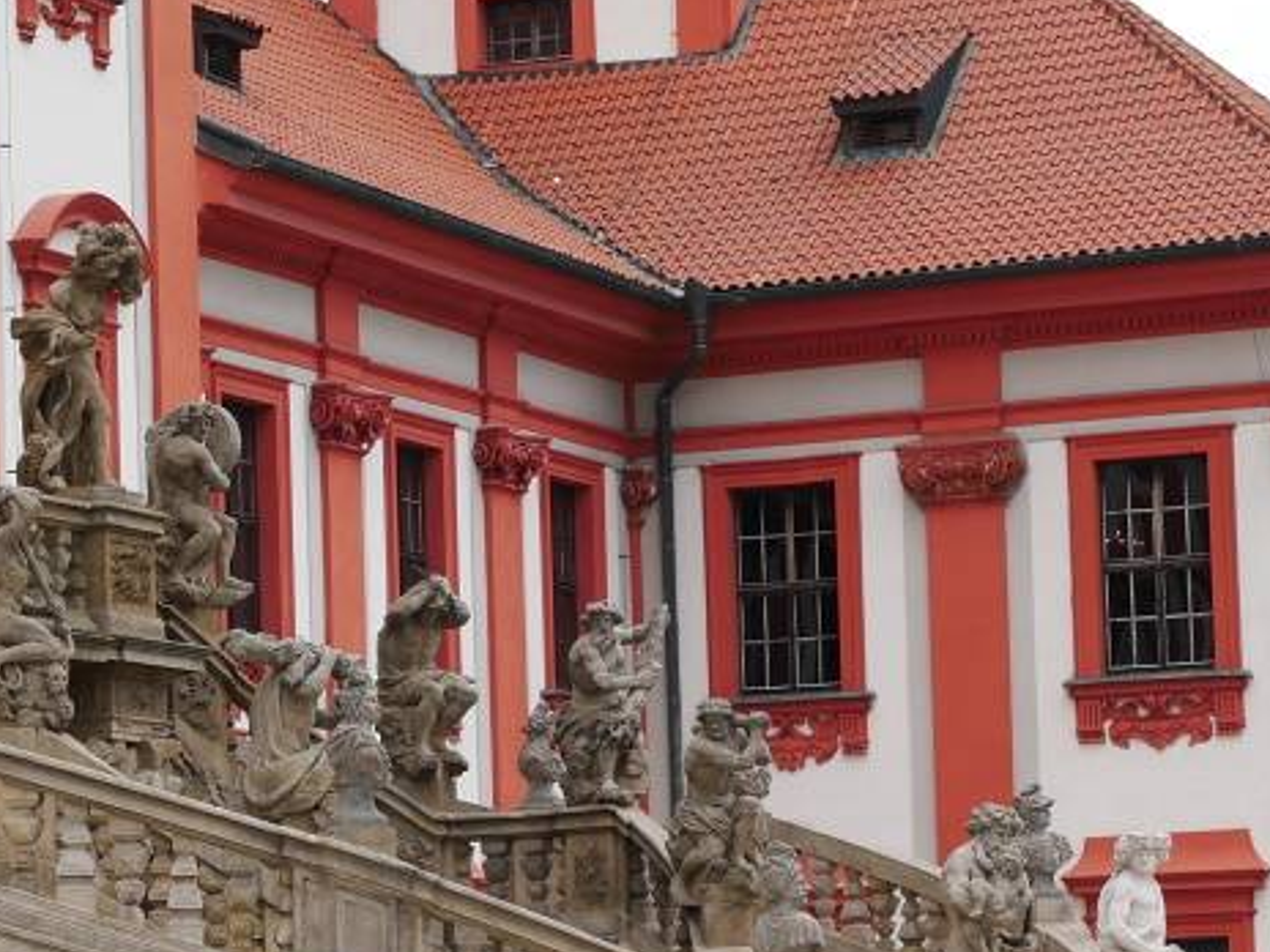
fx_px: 5907
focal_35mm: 161
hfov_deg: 12.2
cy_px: 817
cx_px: 130
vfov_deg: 9.2
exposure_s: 1/200
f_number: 7.1
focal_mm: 35
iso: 200
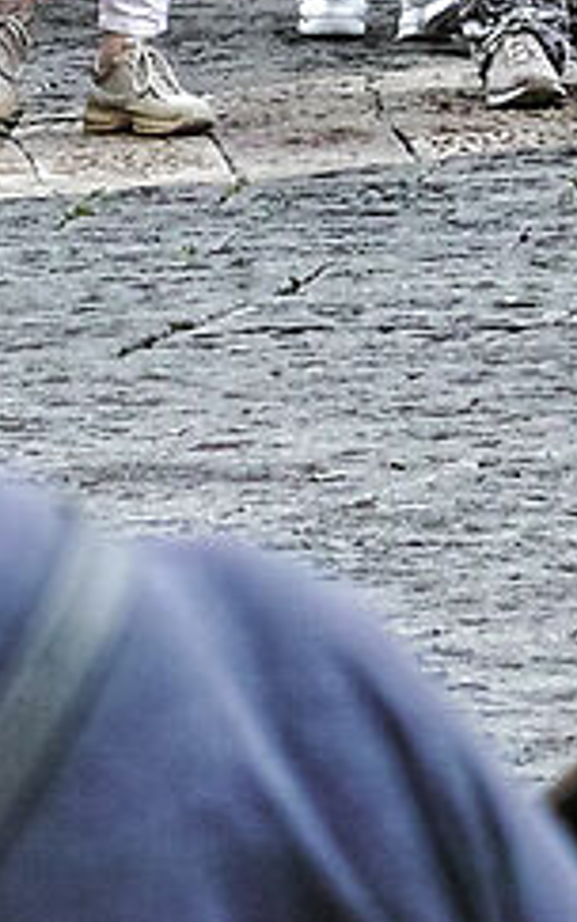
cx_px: 3147
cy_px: -876
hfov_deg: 1.7
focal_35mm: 755
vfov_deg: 2.8
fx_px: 18985
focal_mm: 50
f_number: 5.6
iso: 200
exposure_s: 1/250
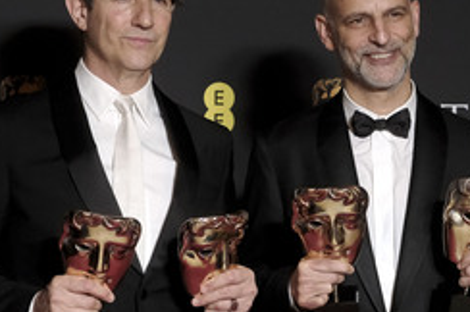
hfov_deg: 9.2
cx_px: 267
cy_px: 195
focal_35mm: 224
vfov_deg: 6.1
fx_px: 2921
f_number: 2.8
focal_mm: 80.4
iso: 1600
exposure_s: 1/250
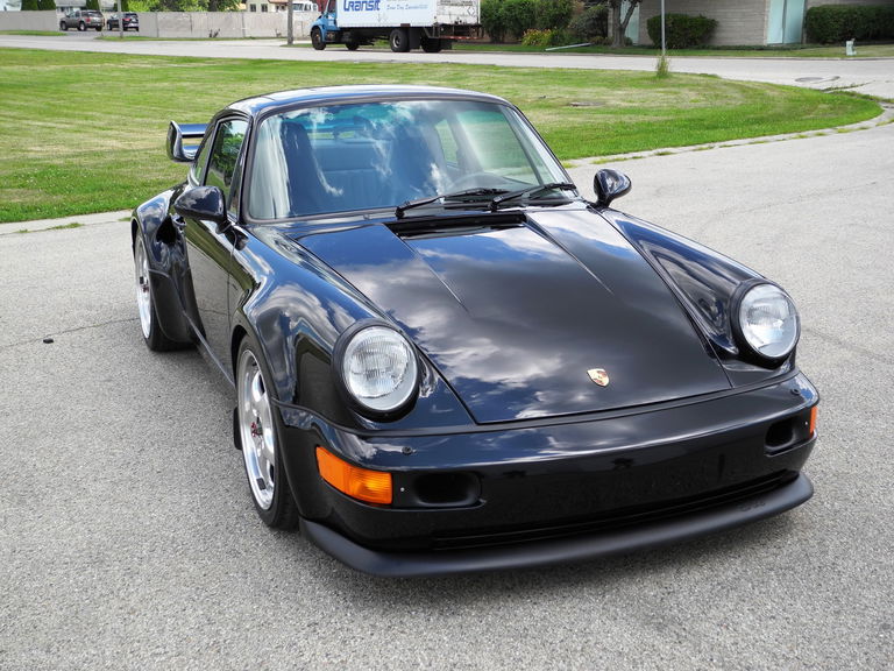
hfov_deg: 42.1
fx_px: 1162
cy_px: 336
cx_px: 447
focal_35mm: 45
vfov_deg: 32.2
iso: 100
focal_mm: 9.7
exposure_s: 1/431
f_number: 3.2
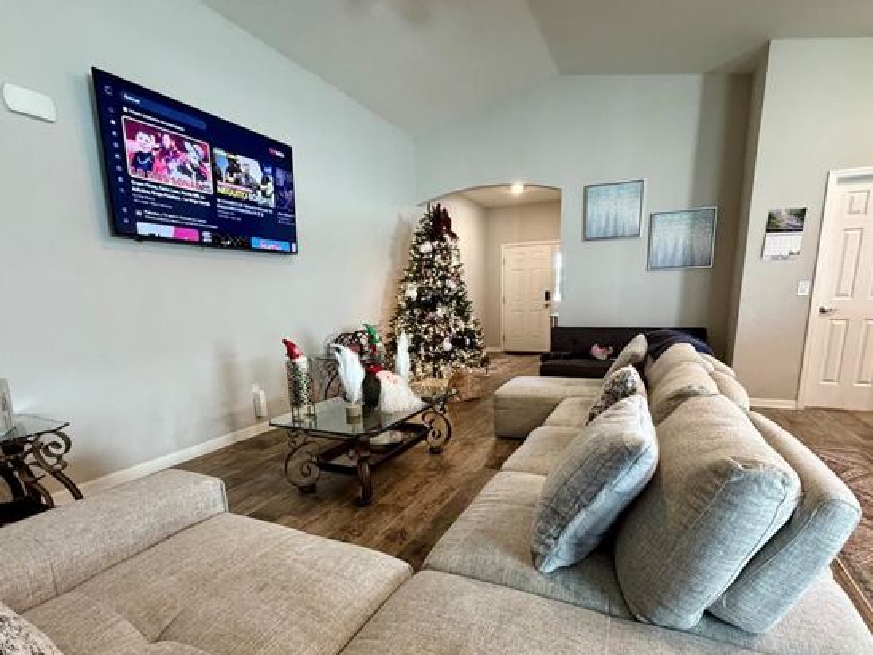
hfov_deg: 87.8
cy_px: 390
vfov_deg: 70.9
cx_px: 434
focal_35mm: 18
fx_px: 454
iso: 320
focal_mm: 2.22
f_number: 2.2
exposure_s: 1/60
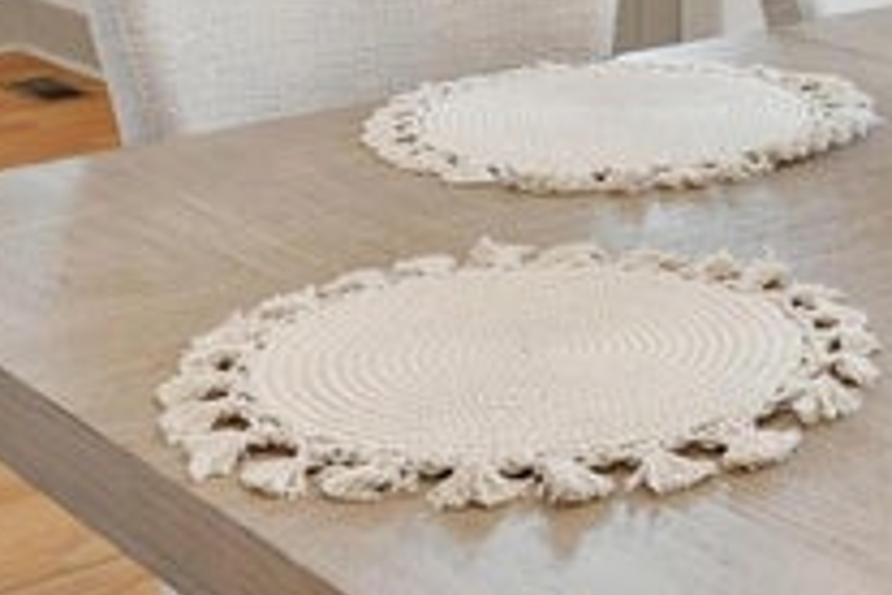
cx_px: 935
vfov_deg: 13.7
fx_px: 2238
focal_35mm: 90
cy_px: -440
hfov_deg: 21.6
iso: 100
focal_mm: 19.5
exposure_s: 1/13
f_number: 11
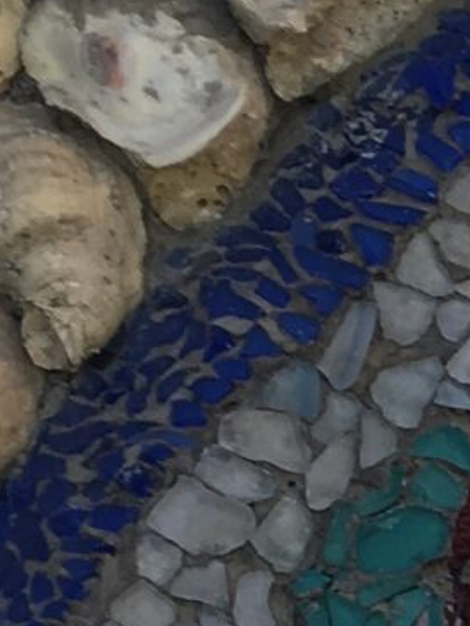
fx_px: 3693
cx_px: 1425
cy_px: 1132
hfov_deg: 6.6
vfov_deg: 9.2
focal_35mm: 204
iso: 25
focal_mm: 4.15
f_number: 2.2
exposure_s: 1/120
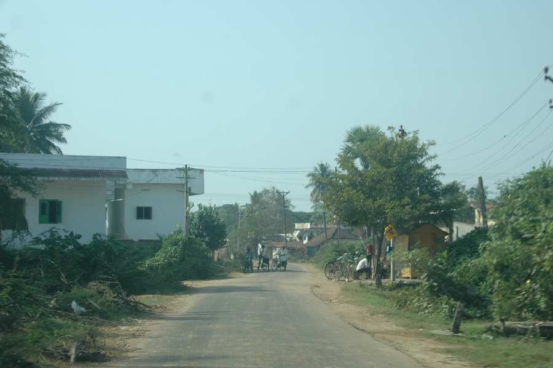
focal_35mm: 78
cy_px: 184
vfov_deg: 17.5
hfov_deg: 26.0
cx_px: 276
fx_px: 1197
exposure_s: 1/40
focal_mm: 52
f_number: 14
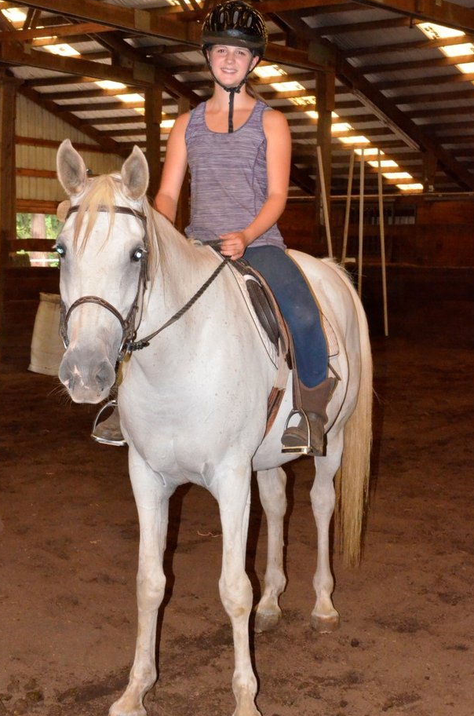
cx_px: 224
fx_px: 1270
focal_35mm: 64
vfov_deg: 31.5
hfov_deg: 21.1
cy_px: 378
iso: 5000
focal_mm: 38
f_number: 16
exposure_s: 1/30
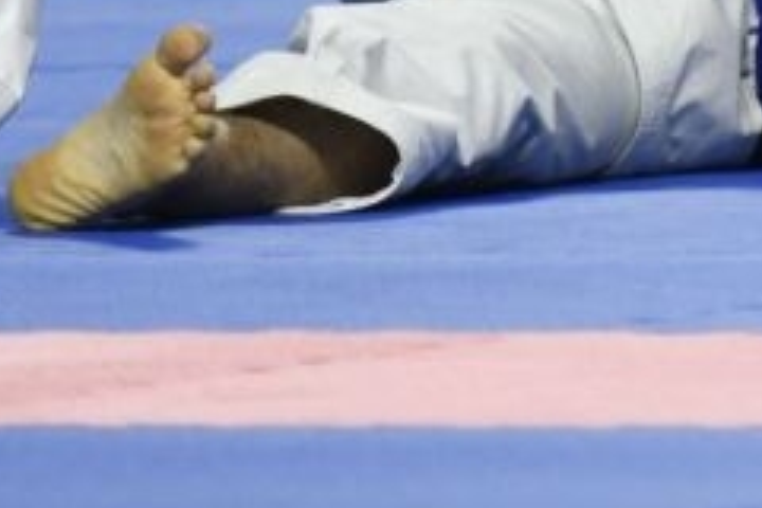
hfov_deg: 2.0
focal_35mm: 1050
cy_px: -981
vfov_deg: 1.3
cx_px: 1689
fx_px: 22223
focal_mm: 140
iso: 800
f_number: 2.8
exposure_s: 1/800
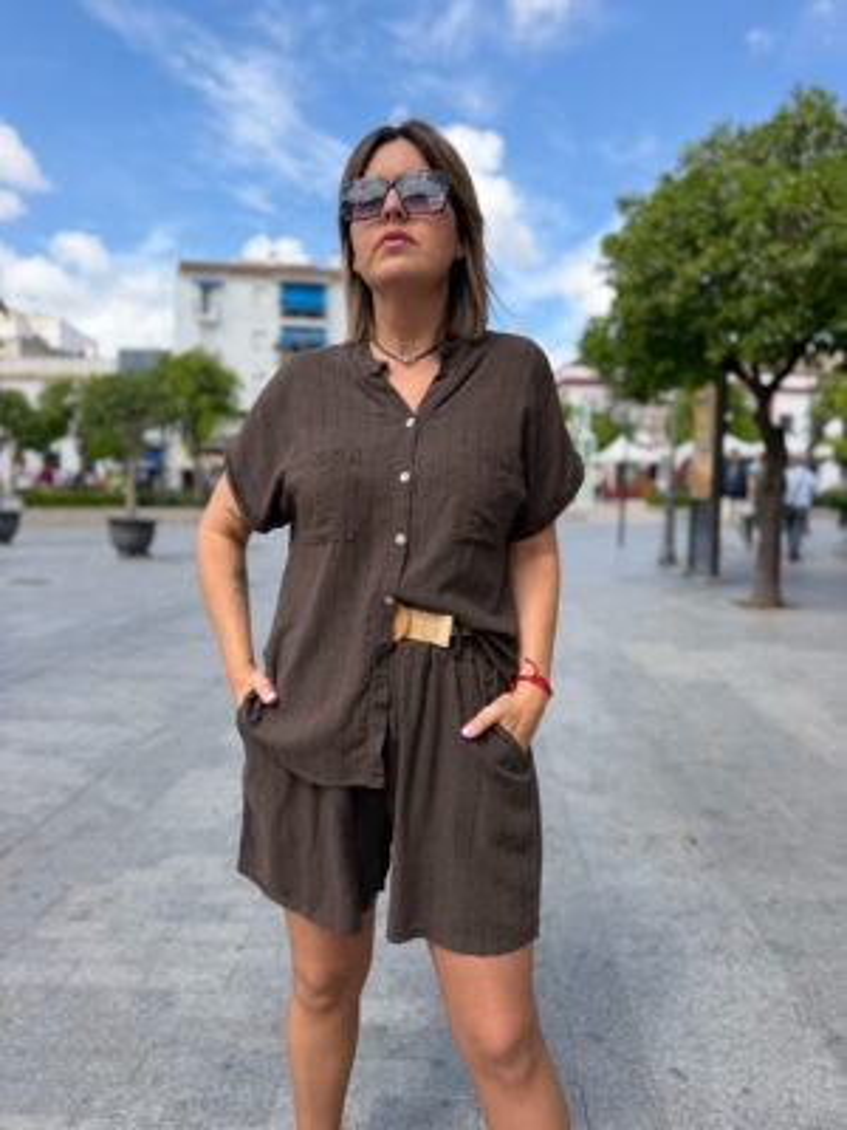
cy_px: 565
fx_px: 783
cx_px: 424
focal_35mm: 24
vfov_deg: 71.6
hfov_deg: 56.8
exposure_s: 1/2703
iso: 100
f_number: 1.78
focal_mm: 6.76
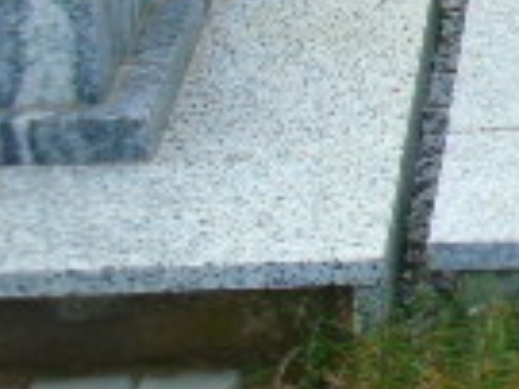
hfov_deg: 9.8
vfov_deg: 7.7
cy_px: -119
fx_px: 2846
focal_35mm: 190
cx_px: 992
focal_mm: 7.1
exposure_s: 1/125
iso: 80
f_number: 3.9
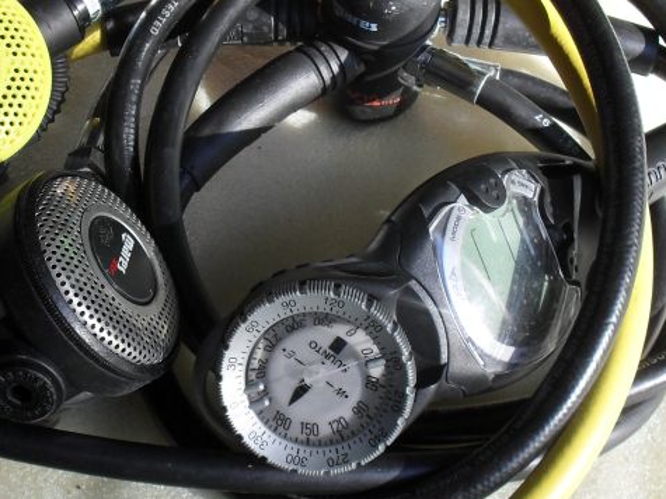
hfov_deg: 30.2
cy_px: 241
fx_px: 1231
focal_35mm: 64
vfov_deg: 22.9
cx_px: 257
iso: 80
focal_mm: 6.3
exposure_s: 1/125
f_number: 2.8
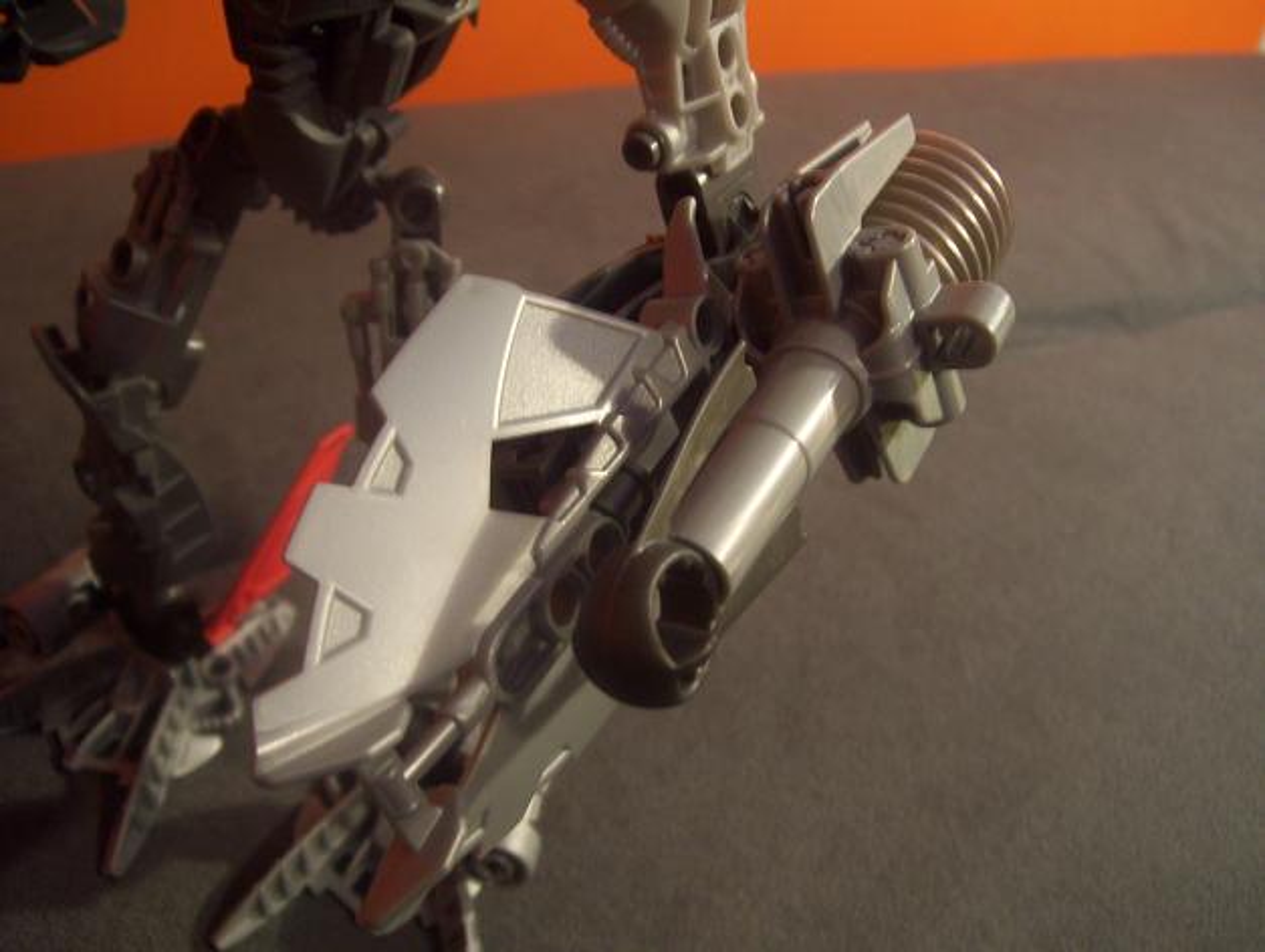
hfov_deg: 51.3
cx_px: 632
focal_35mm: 36
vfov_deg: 39.7
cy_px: 476
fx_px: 1317
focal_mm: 6
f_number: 2.7
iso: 160
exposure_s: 1/8
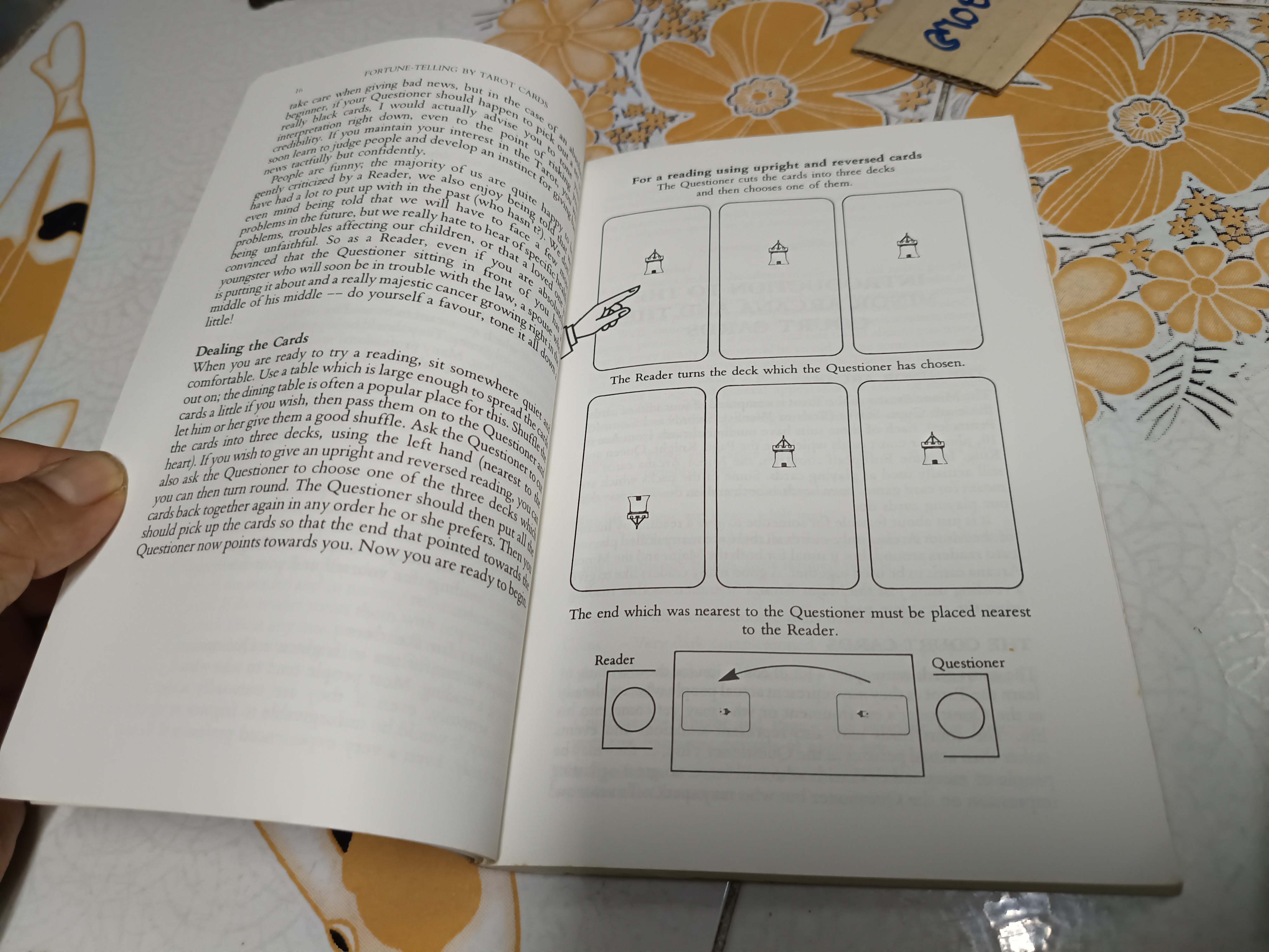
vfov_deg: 56.8
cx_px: 634
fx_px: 880
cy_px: 476
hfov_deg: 71.6
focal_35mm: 24
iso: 1133
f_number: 1.7
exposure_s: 1/50
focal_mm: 5.31
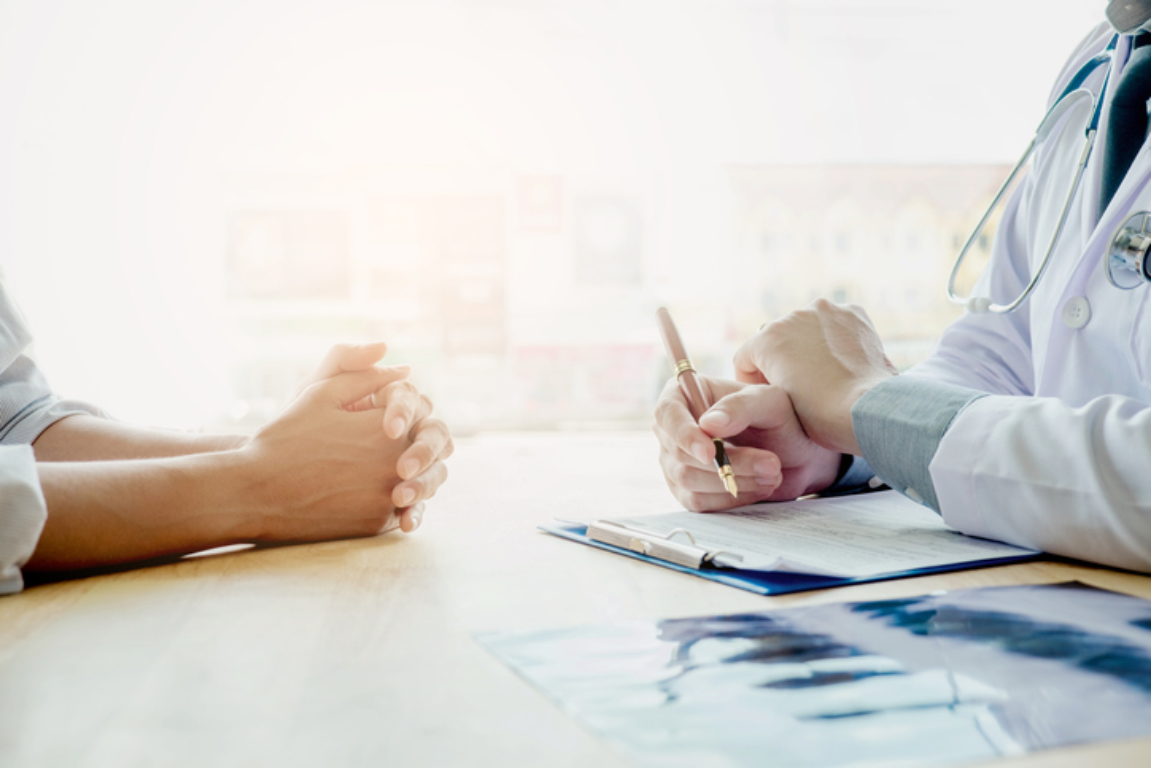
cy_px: 384
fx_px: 1375
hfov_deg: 45.4
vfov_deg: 31.2
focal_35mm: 43
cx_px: 576
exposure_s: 1/320
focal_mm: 28.9
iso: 250
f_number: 3.2
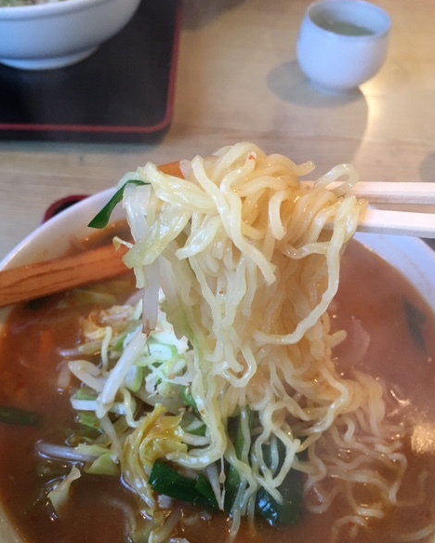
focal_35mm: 31
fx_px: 498
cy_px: 288
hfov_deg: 47.2
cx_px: 222
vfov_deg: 57.1
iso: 200
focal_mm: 4.15
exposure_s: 1/24
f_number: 2.2
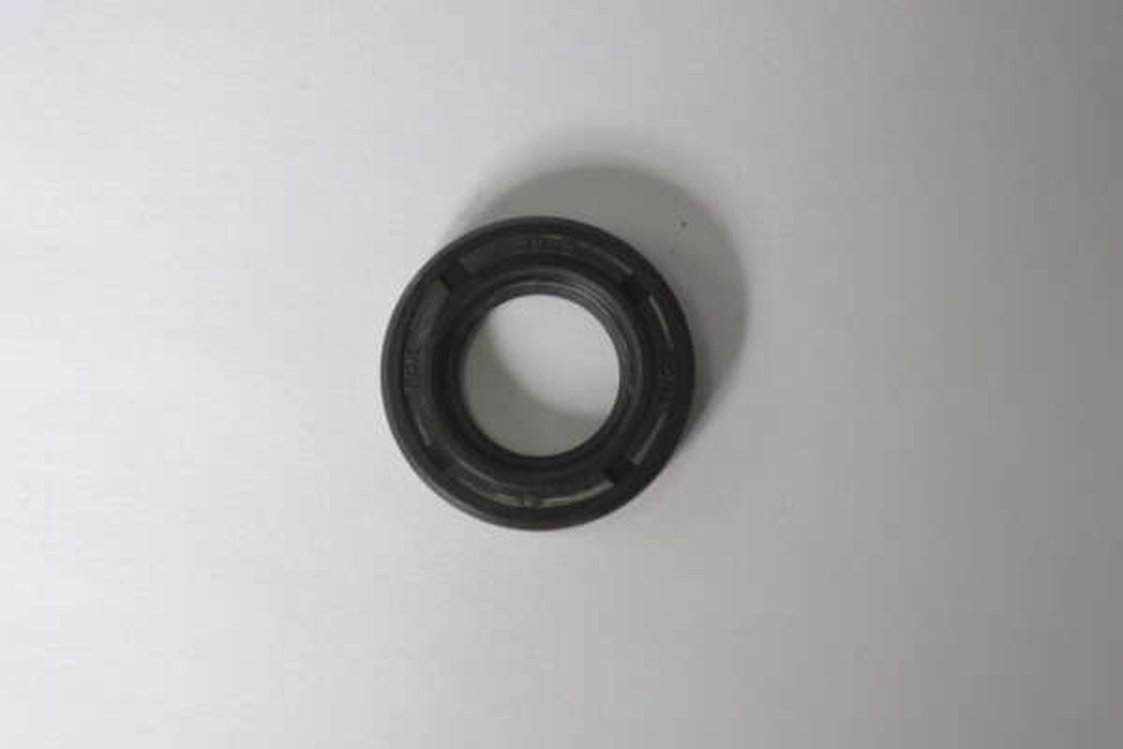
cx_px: 562
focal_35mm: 120
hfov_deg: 17.1
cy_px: 374
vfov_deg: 11.4
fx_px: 3743
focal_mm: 80
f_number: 8
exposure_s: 1/30
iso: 800
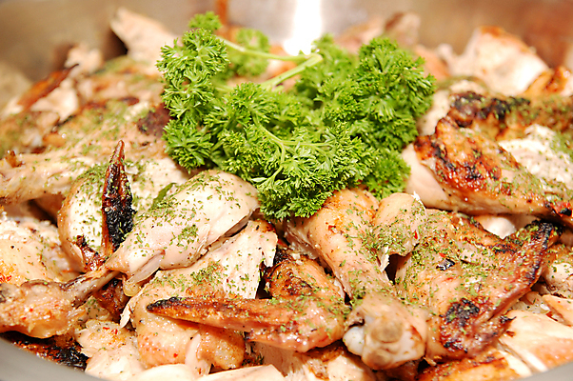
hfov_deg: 27.0
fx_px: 1192
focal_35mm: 75
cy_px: 190
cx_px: 286
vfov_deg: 18.1
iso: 200
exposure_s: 1/60
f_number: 5
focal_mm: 50
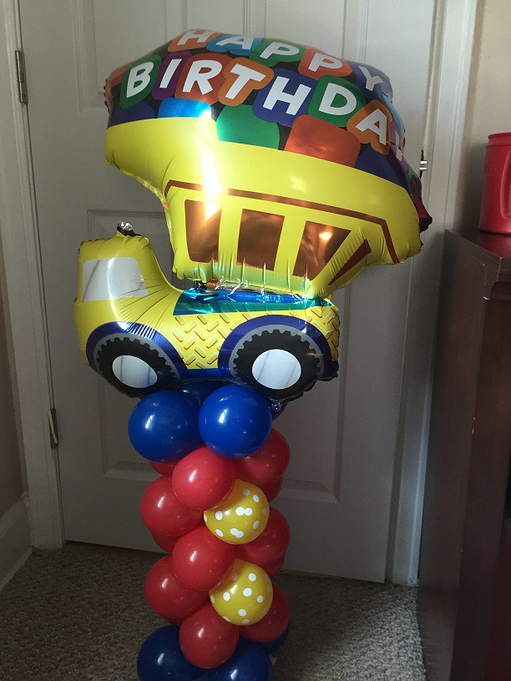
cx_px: 256
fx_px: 571
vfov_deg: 61.7
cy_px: 340
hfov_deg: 48.2
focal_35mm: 29
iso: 200
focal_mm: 4.15
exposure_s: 1/30
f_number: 2.2
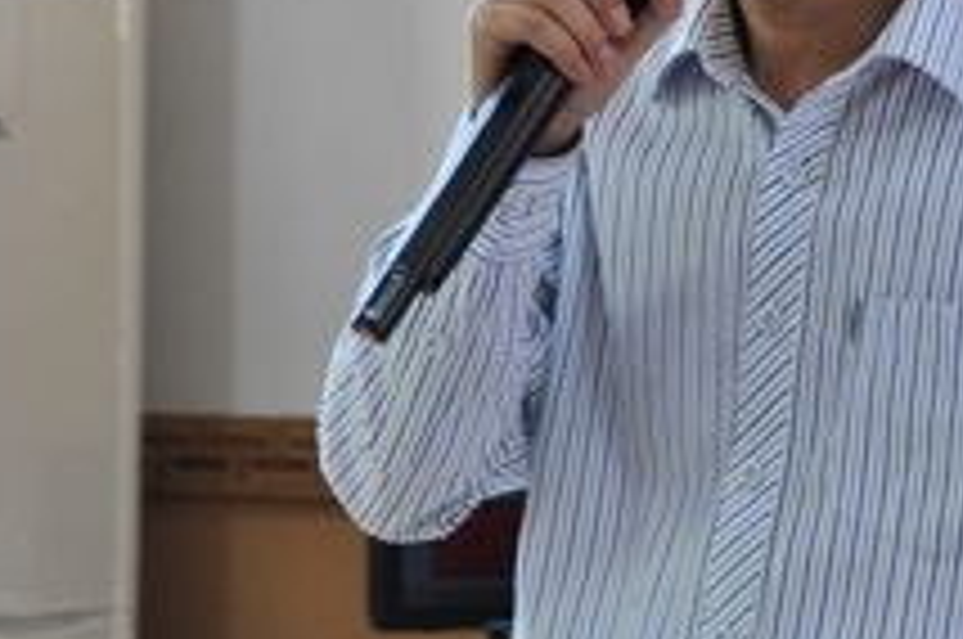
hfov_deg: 7.3
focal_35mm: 281
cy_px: 68
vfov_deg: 4.9
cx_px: 720
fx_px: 7505
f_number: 5
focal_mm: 80
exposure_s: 1/15
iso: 450
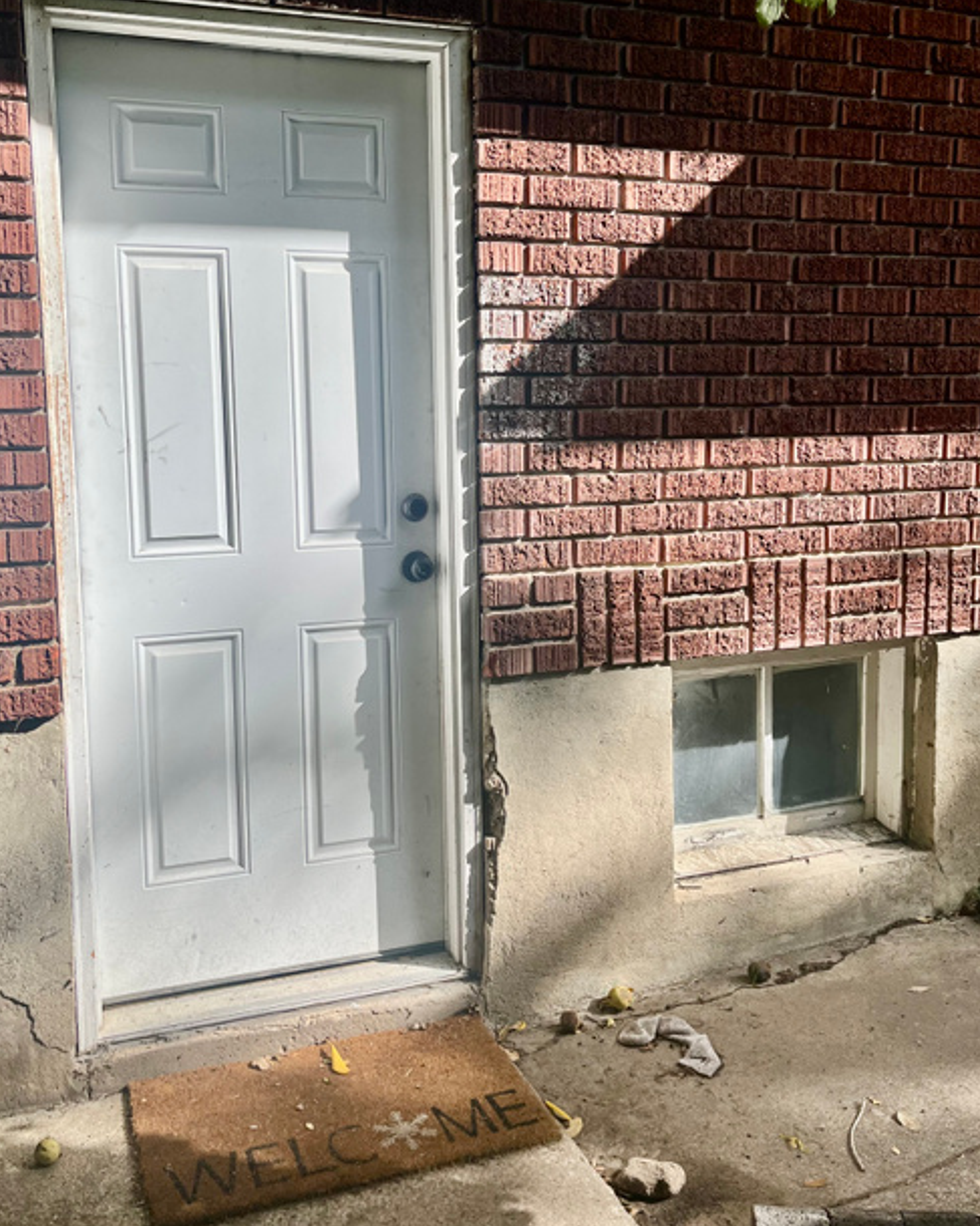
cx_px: 423
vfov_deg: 55.5
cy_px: 538
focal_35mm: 32
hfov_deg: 45.7
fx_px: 1160
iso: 50
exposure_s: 1/2309
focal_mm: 5.1
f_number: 1.6
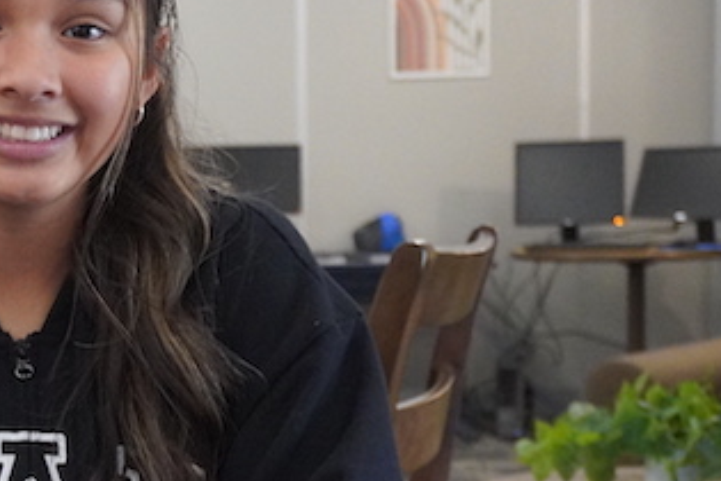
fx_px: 1786
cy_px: 324
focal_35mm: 89
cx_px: -57
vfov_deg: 15.3
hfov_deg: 21.7
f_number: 4.5
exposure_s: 1/80
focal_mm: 25
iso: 6400
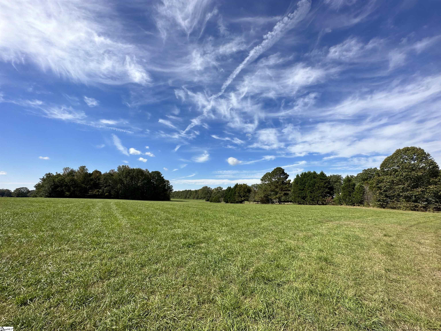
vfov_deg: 85.7
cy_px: 166
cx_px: 220
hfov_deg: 102.1
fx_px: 178
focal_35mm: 14
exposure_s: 1/2053
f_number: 2.2
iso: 50
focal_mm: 2.22
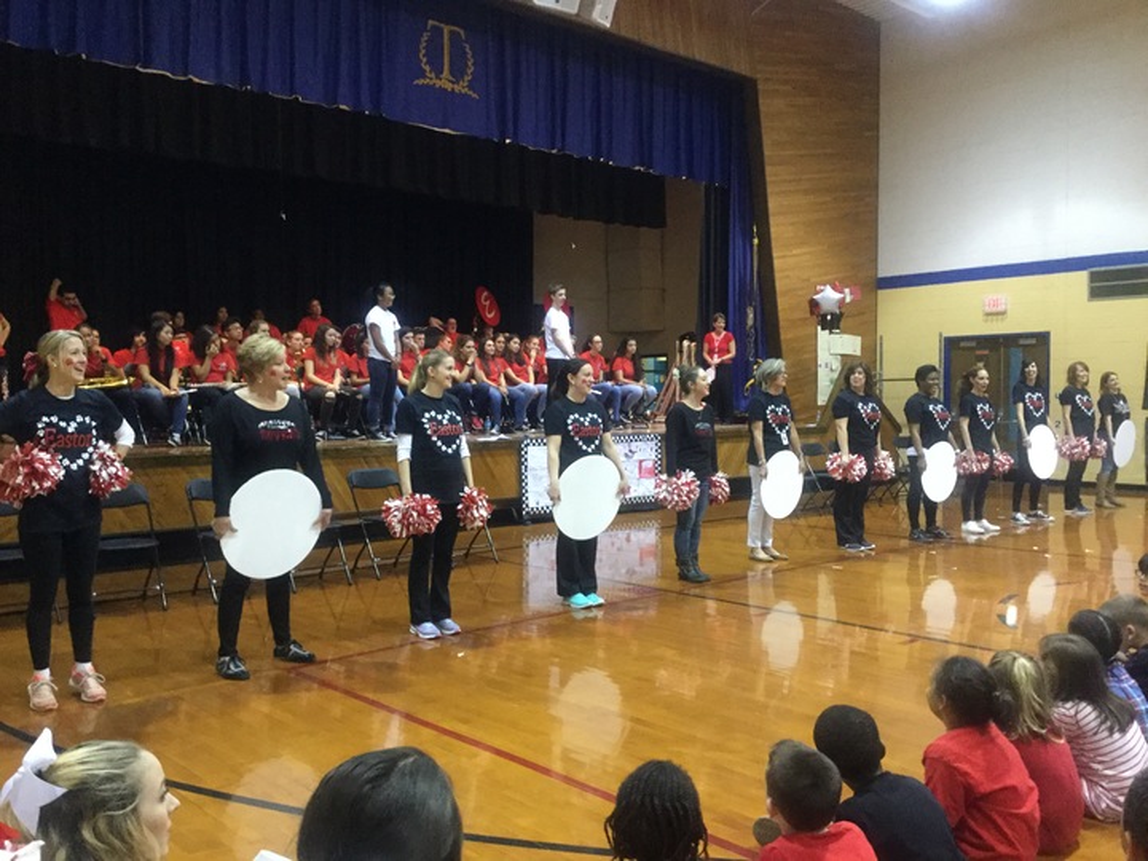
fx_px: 1028
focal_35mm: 31
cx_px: 574
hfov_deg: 58.4
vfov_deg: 45.4
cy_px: 430
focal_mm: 3.3
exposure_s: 1/15
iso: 200
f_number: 2.4
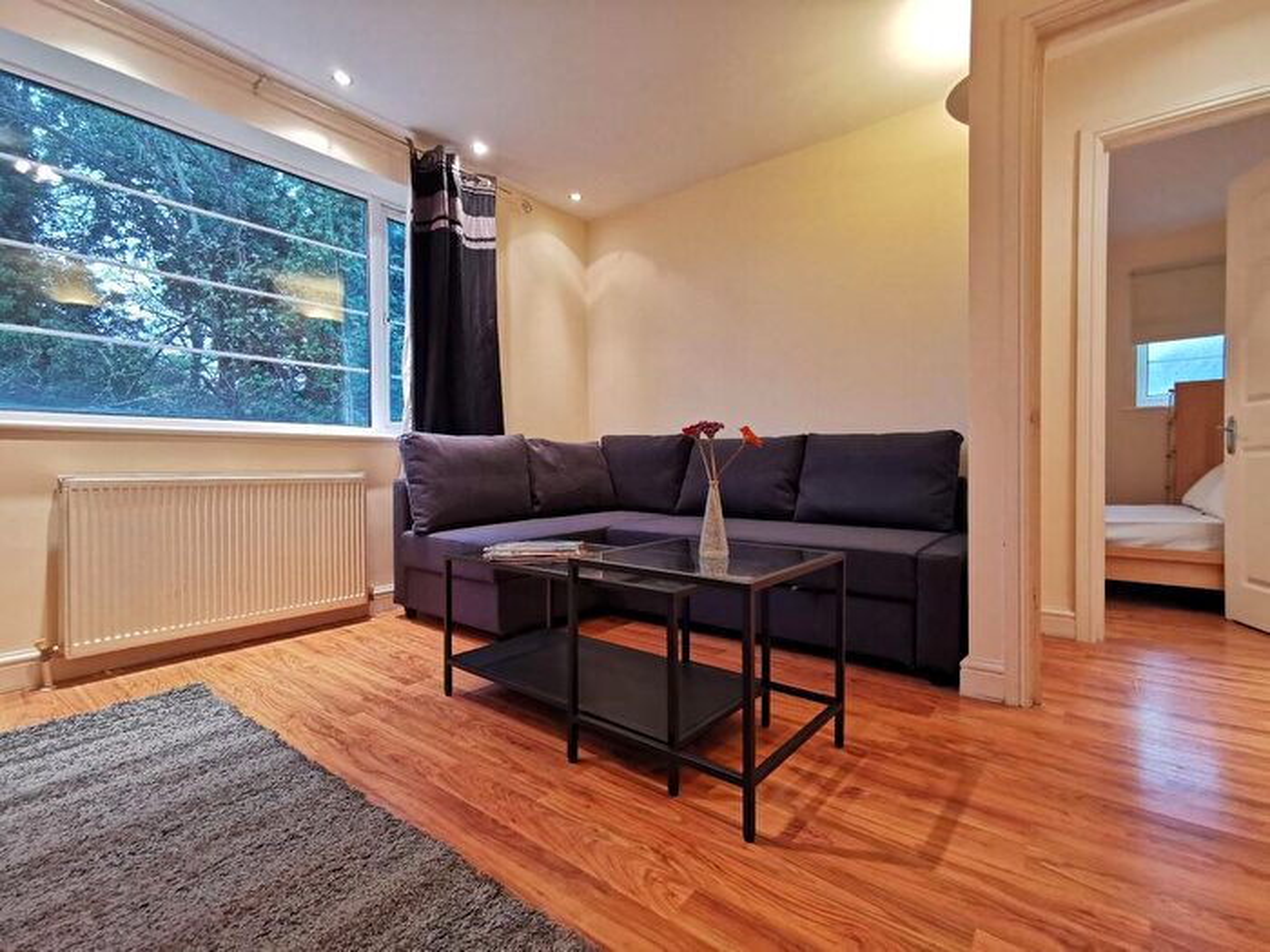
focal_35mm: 16
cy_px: 476
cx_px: 635
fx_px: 587
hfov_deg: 94.5
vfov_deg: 78.1
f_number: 2.2
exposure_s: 1/33.3
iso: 250
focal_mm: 2.35
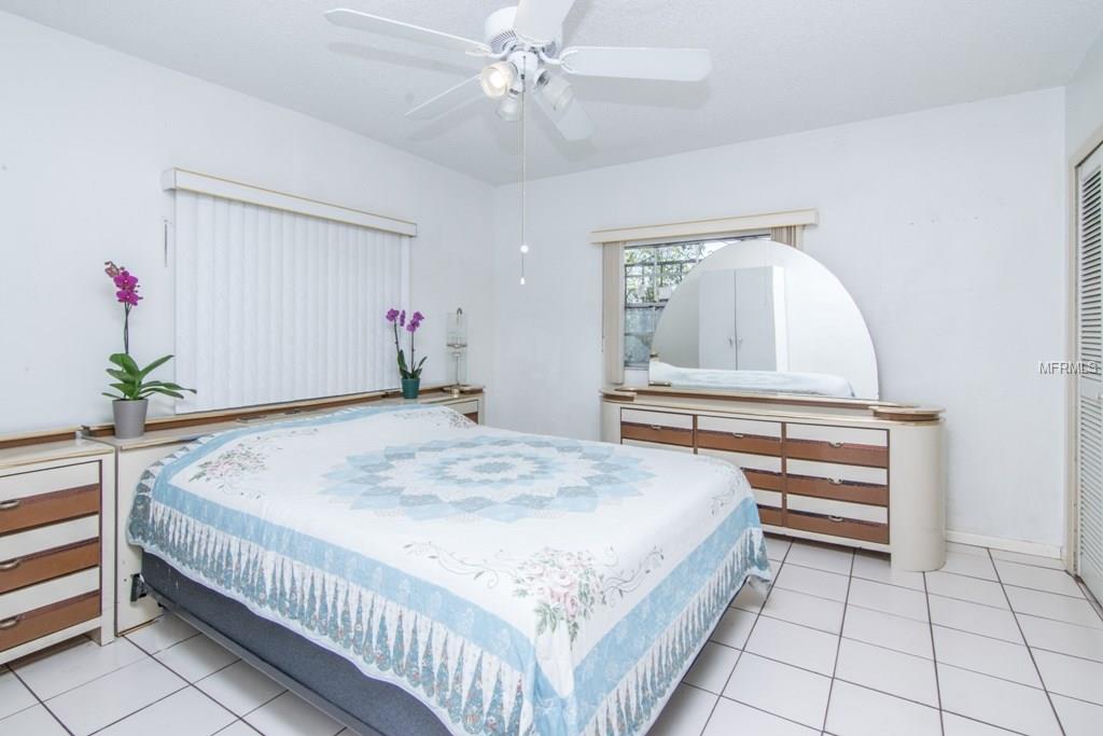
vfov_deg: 72.1
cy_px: 368
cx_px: 552
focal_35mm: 16
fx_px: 506
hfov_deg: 95.0
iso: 640
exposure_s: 1/160
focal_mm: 11
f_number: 13
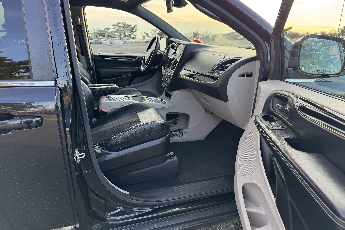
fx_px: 240
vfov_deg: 51.3
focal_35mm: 25
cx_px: 173
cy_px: 110
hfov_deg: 71.5
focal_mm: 6.76
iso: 64
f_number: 1.78
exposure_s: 1/155
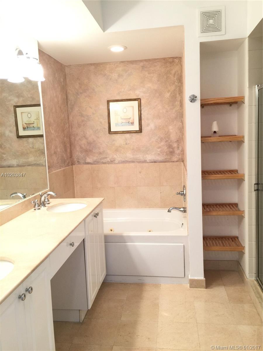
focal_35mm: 29
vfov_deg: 61.7
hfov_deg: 48.2
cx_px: 132
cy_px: 176
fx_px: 294
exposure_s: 1/15
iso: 32
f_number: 2.2
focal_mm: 4.15
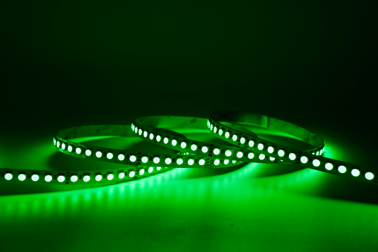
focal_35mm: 55
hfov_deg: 36.2
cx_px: 189
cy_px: 126
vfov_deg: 24.6
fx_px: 577
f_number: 8
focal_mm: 55
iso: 50
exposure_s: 1/200
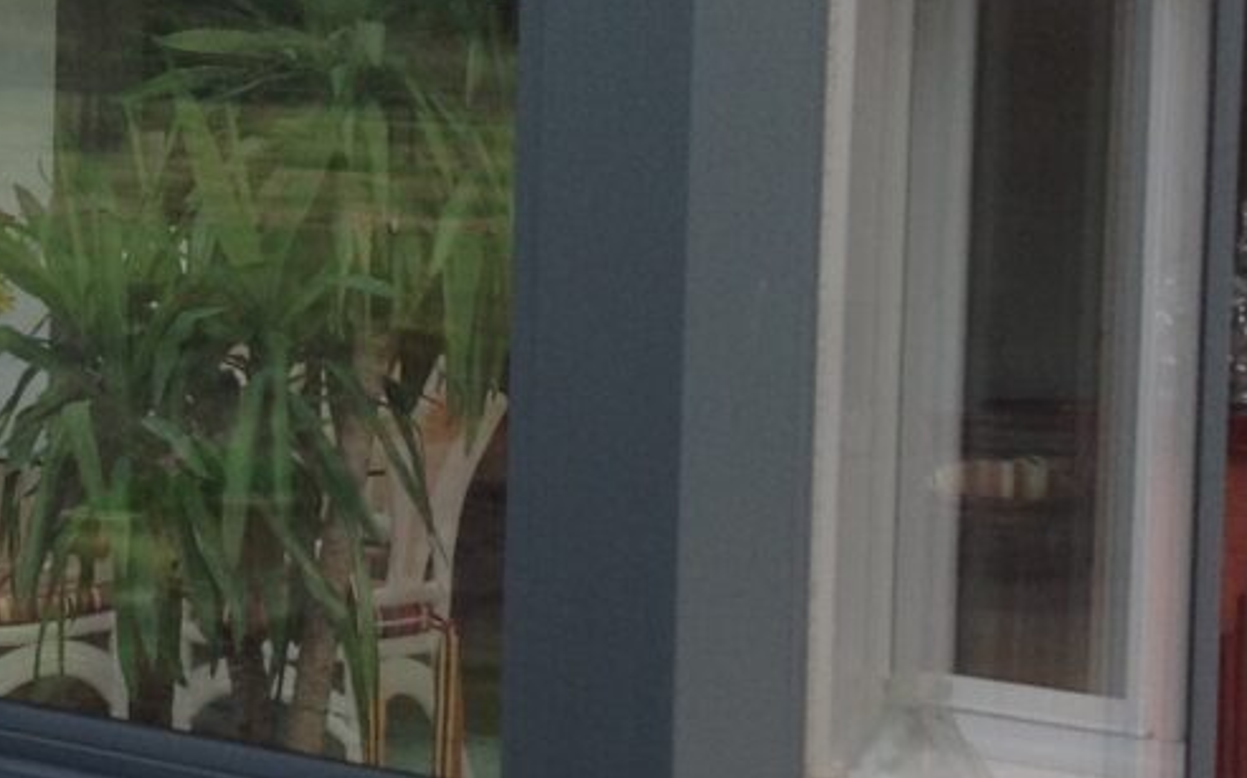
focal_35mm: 113
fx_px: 3839
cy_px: 335
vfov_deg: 11.6
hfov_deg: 18.1
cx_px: 76
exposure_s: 1/458
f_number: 2.4
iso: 50
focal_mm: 4.28
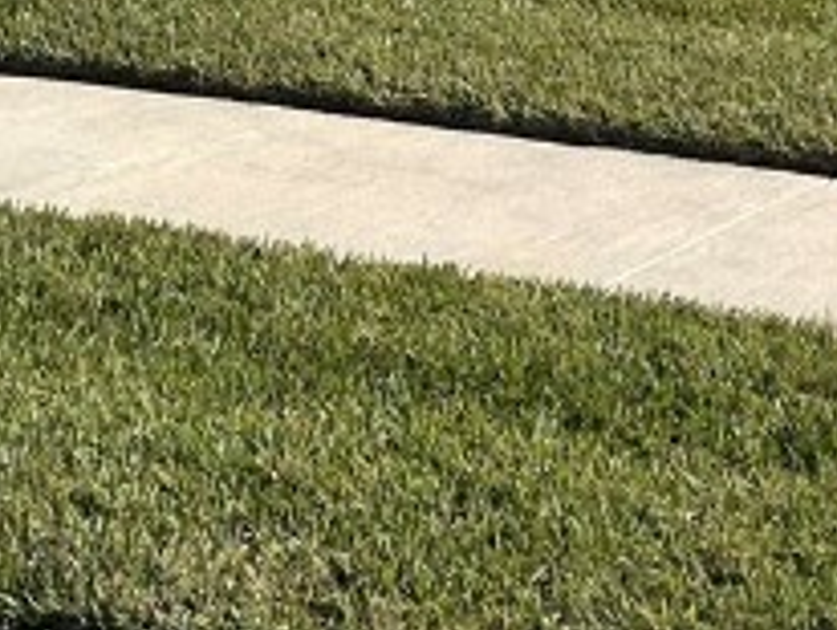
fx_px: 3002
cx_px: 439
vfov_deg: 10.9
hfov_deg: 15.9
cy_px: -622
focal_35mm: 124
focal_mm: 5.1
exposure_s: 1/5376
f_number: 1.6
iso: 32
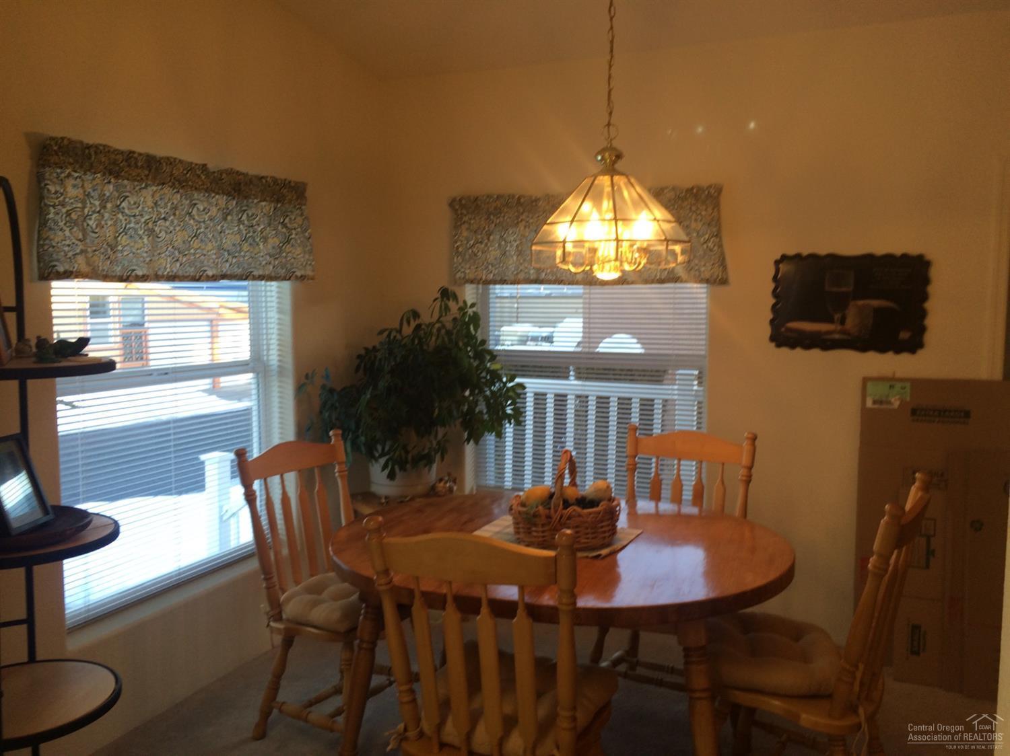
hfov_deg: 61.7
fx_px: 846
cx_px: 505
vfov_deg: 48.2
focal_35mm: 29
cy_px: 378
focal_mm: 4.15
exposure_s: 1/40
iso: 40
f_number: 2.2
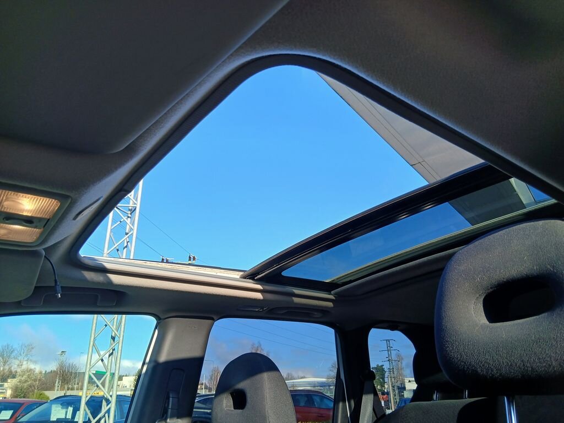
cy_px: 212
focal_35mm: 26
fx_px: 424
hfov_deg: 67.3
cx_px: 282
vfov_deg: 53.1
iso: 20
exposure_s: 1/156
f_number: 1.8
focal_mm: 3.98
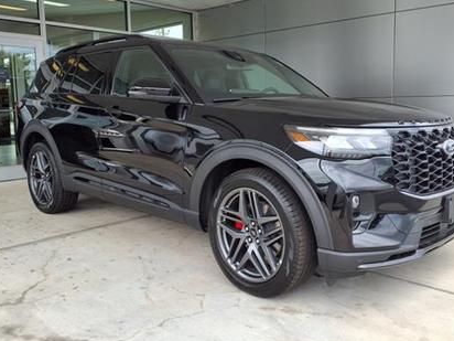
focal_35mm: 33
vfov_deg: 42.9
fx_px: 433
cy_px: 156
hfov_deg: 55.2
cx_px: 253
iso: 40
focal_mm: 3.58
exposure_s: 1/476
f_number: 1.9
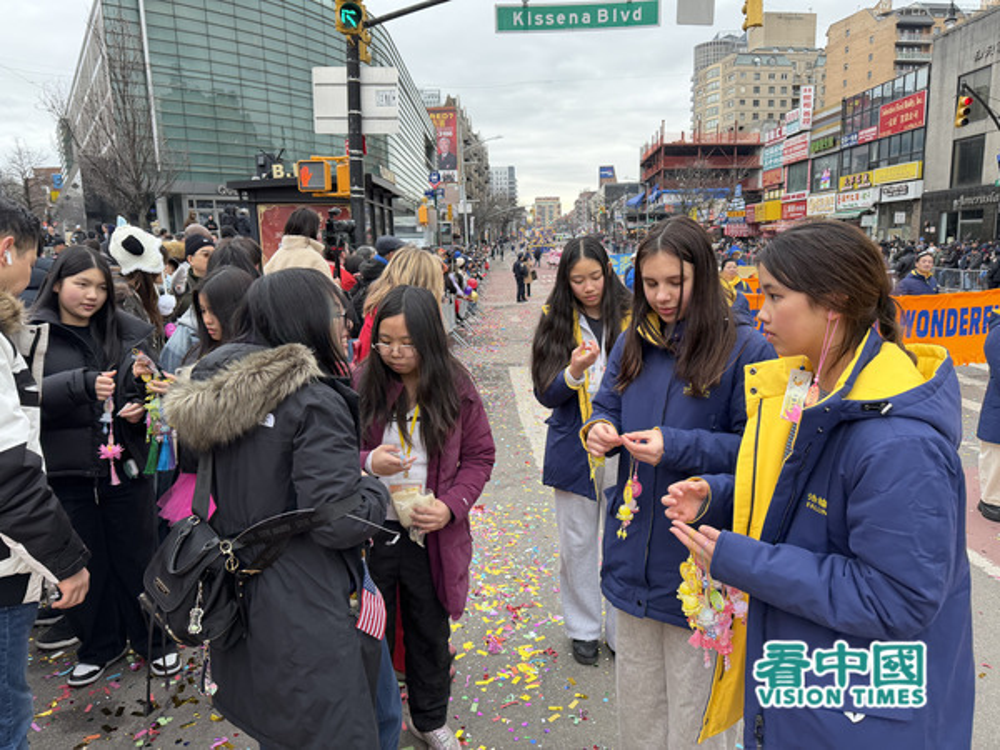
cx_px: 500
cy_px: 375
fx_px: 693
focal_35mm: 24
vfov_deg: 56.8
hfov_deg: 71.6
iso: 100
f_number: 1.78
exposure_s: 1/654
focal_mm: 6.76
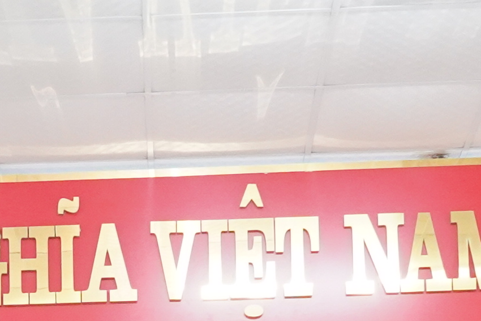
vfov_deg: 10.1
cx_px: 65
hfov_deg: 16.2
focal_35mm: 125
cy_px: 653
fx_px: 1670
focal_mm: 18
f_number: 6.3
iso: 4000
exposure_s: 1/80
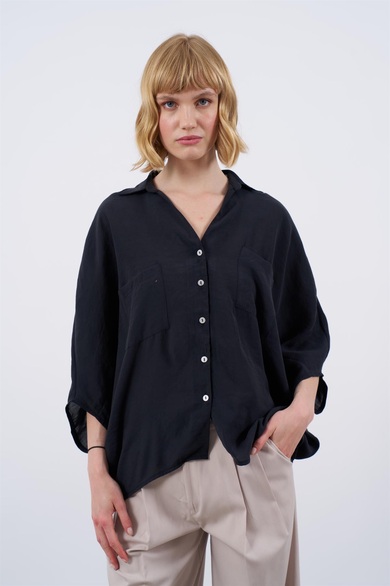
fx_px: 991
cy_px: 293
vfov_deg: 32.9
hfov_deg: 22.3
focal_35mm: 61
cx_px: 195
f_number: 7.1
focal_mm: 61
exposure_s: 1/160
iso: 125
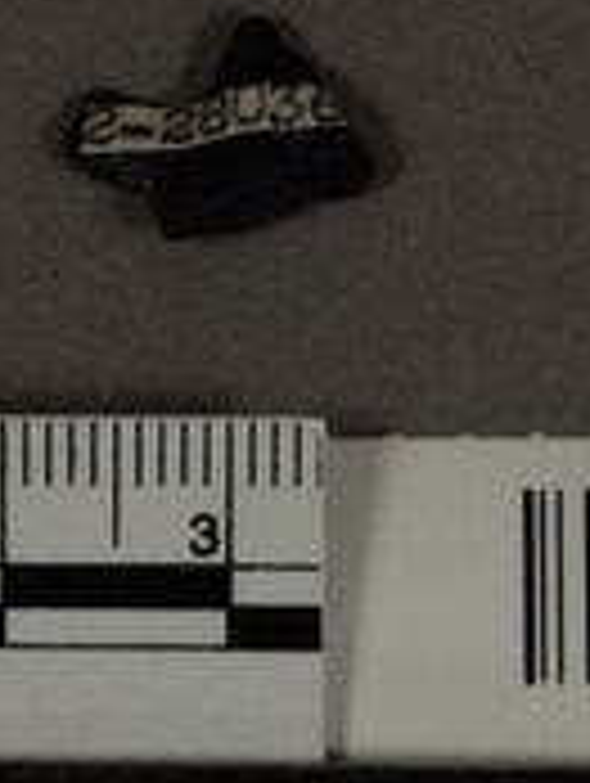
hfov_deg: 6.0
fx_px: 5656
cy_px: 497
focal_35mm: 250
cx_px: 430
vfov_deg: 7.9
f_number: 25
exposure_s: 1/10
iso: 200
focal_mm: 55
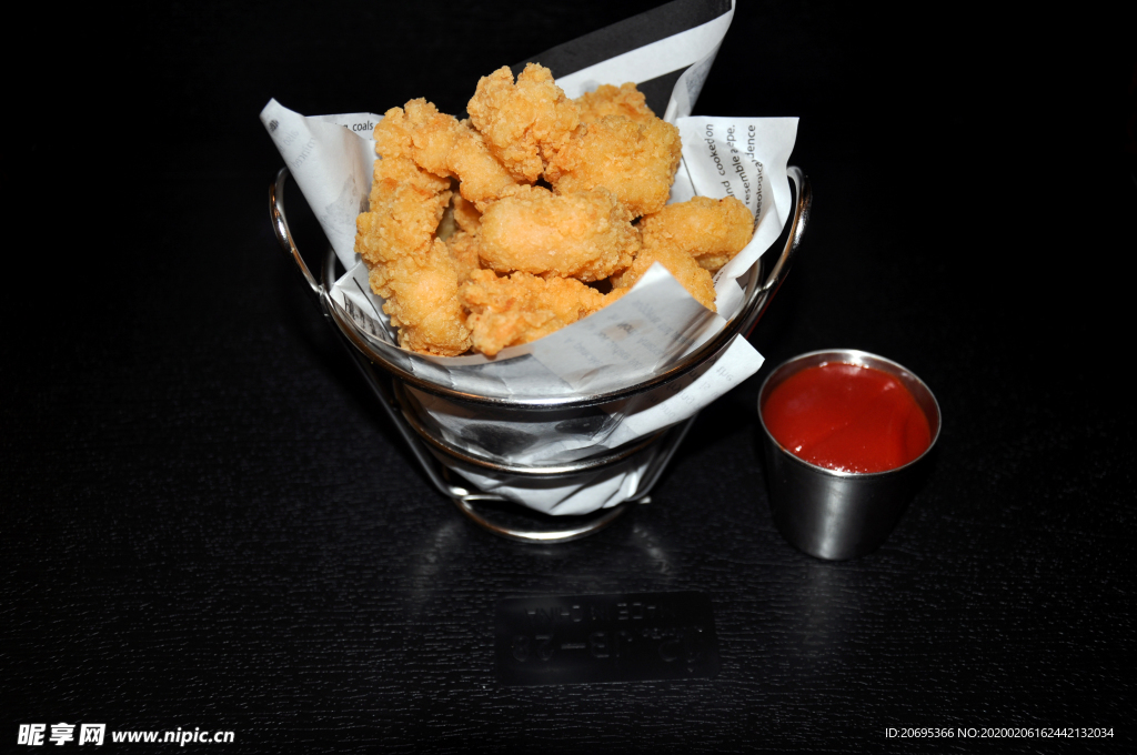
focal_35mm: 51
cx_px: 568
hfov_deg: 38.9
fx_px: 1609
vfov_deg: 26.4
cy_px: 378
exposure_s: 1/60
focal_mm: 34
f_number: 4.2
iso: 100
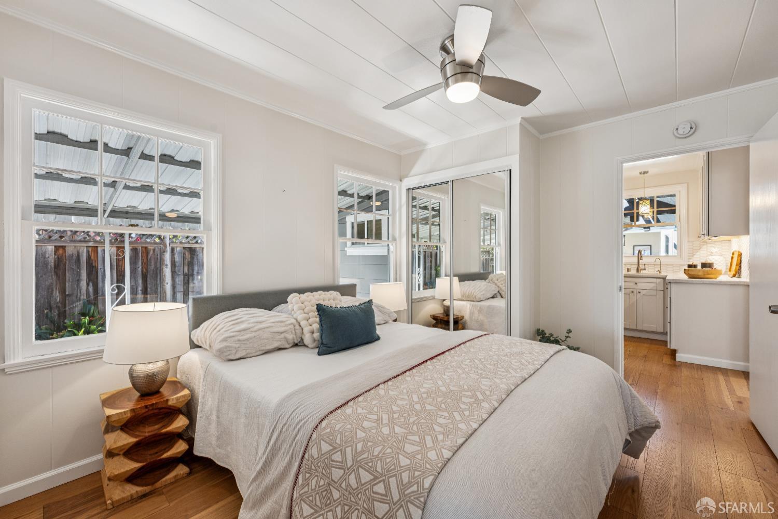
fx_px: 324
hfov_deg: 100.4
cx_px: 389
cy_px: 260
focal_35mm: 15
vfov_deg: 77.3
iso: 140
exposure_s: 1/15
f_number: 8
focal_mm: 15
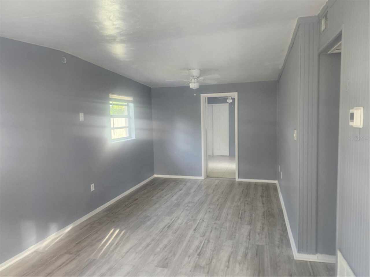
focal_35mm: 23
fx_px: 246
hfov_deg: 73.9
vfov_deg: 58.9
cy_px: 138
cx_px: 185
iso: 320
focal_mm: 5.54
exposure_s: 1/120
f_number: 1.8
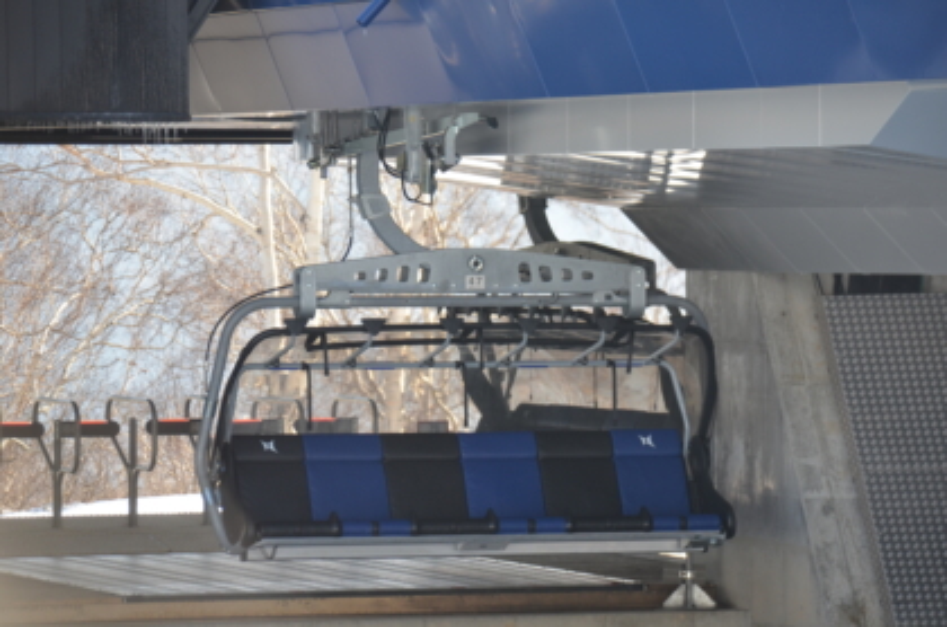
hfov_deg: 8.3
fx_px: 6496
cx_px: 474
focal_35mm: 248
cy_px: 314
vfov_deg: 5.5
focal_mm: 165
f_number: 5.6
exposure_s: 1/400
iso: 400
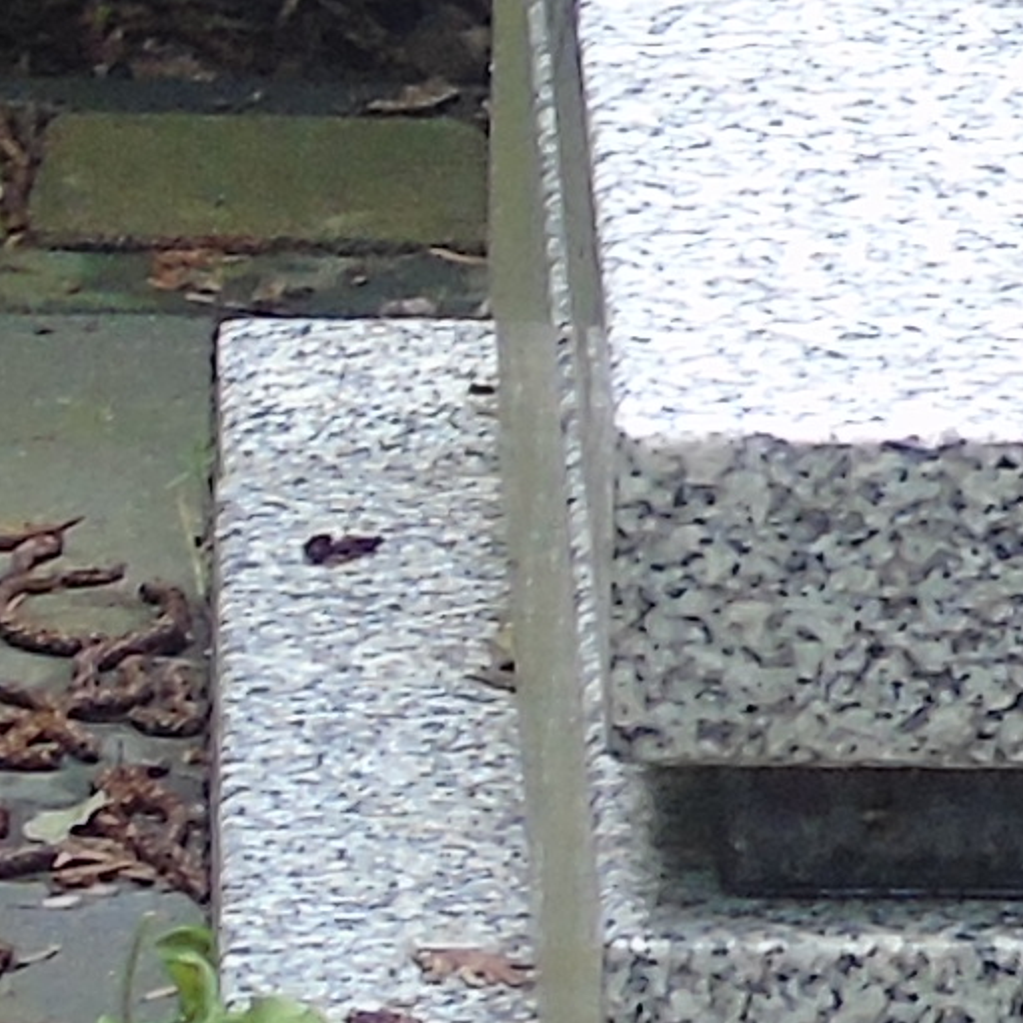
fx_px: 18490
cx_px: 2048
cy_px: 54
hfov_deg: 3.1
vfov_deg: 3.2
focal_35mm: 553
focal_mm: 11
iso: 80
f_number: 4.5
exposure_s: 1/30
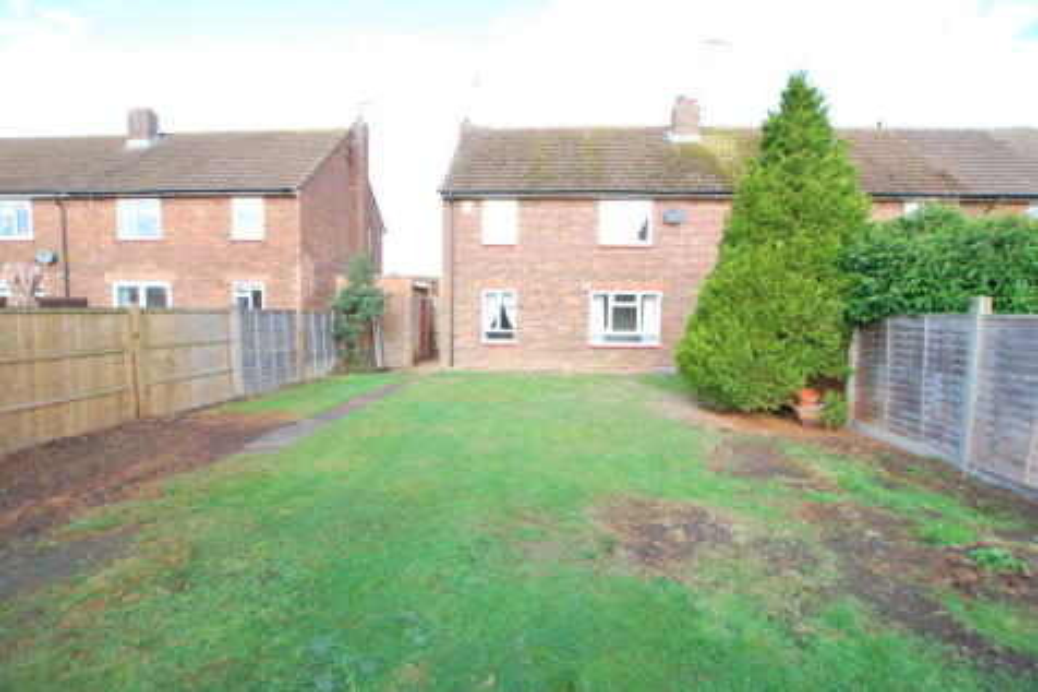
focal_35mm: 15
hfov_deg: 100.4
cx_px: 519
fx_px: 432
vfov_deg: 77.3
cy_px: 346
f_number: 4.5
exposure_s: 1/80
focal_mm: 10
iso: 100
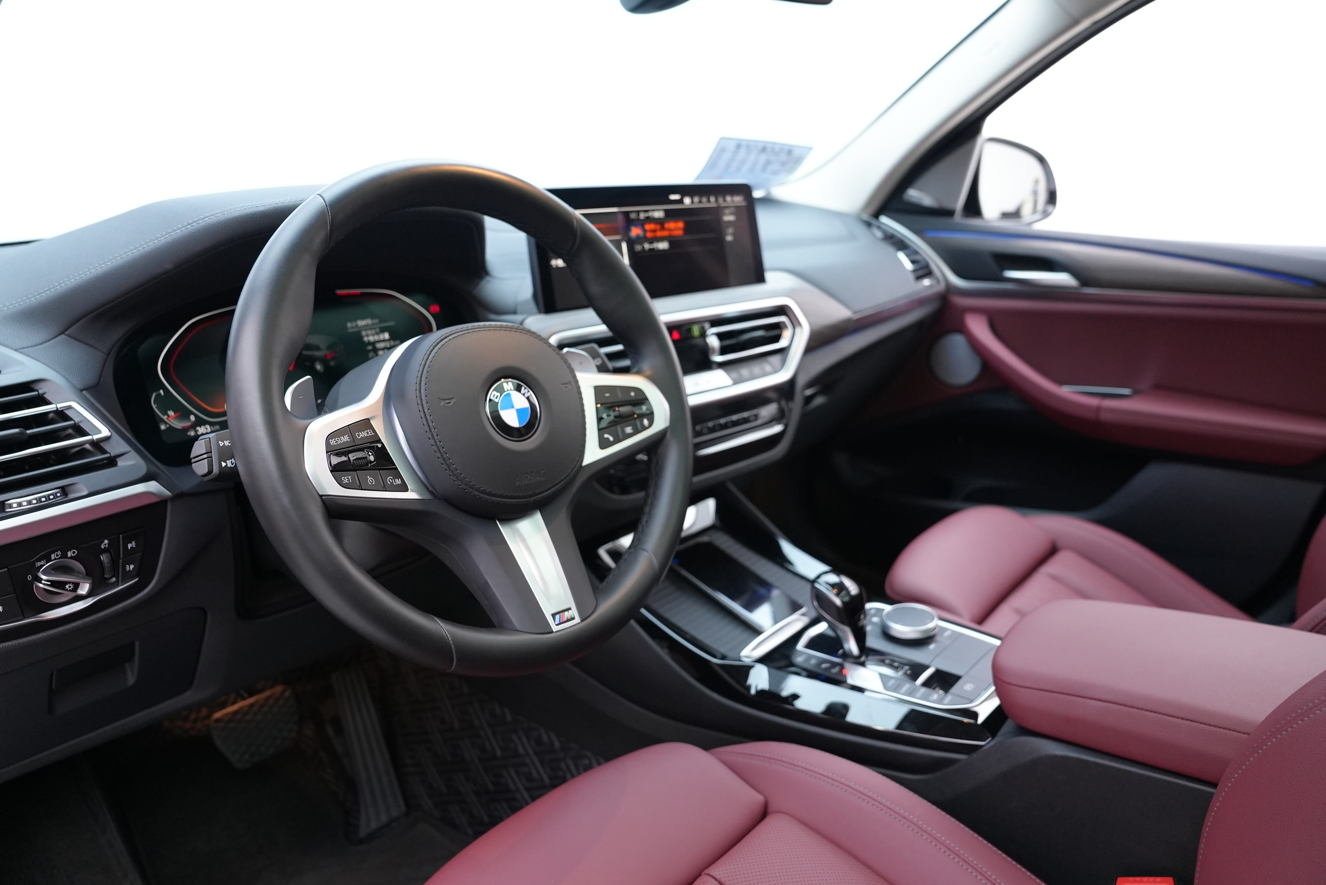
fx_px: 884
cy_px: 442
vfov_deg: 53.2
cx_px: 663
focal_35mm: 24
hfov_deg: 73.7
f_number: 4
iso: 3200
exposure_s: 1/160
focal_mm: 24
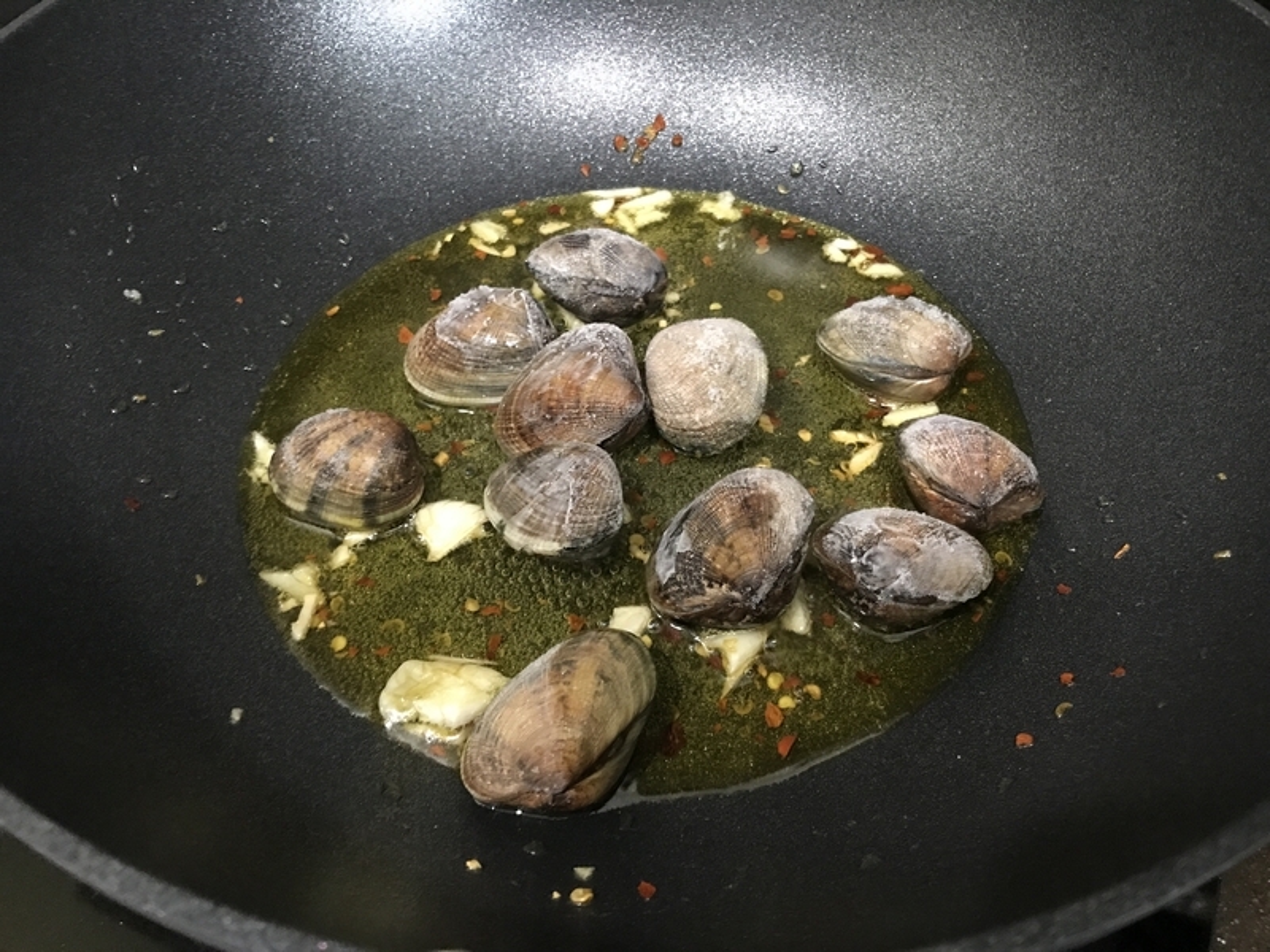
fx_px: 1027
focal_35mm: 28
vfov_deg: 49.7
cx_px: 635
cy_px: 476
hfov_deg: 63.4
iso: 100
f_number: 1.8
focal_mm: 3.99
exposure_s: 1/6
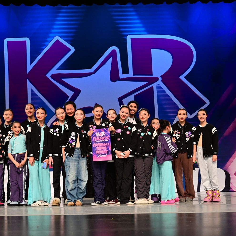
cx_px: 91
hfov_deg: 25.3
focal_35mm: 68
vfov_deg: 25.4
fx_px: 525
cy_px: 118
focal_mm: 53
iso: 2500
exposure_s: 1/800
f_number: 3.5
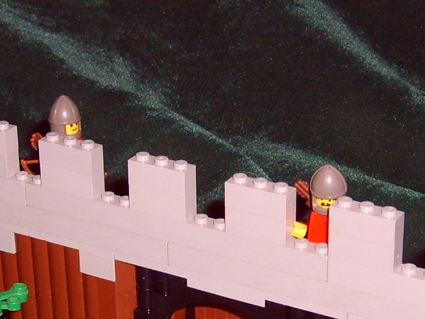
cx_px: 212
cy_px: 160
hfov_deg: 52.6
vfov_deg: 40.7
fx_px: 430
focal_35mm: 35
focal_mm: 5.8
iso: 100
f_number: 2.8
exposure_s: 1/45
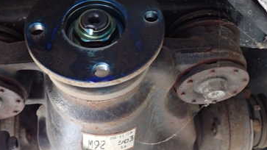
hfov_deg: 45.4
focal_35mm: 45
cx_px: 119
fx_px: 319
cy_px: 88
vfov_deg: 26.5
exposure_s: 1/30
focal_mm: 4.5
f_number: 2
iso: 200
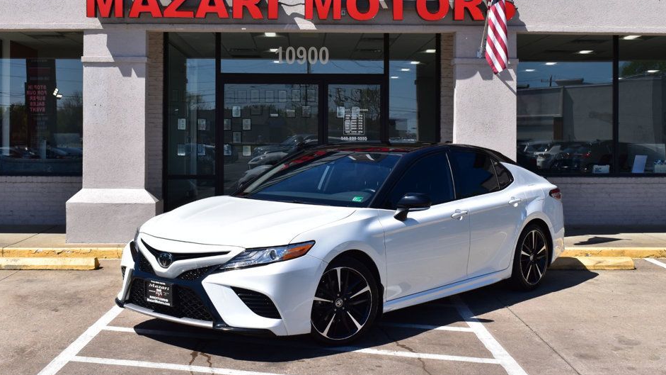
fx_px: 875
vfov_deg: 24.1
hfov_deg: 41.7
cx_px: 326
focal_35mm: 50
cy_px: 140
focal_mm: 29
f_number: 11
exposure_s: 1/500
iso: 320
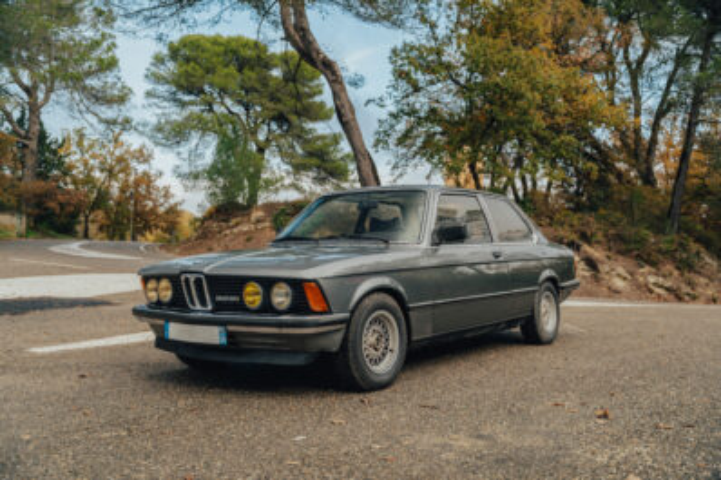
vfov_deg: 38.7
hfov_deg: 55.7
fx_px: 683
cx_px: 360
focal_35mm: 34
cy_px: 240
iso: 125
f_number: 2.8
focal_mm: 34.1
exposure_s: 1/350
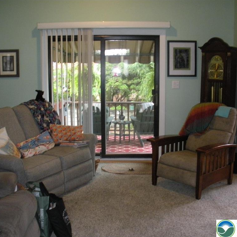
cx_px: 119
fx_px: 325
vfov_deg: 40.0
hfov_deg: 40.0
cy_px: 120
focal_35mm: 42
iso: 400
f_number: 3.5
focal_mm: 6.3
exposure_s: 1/30
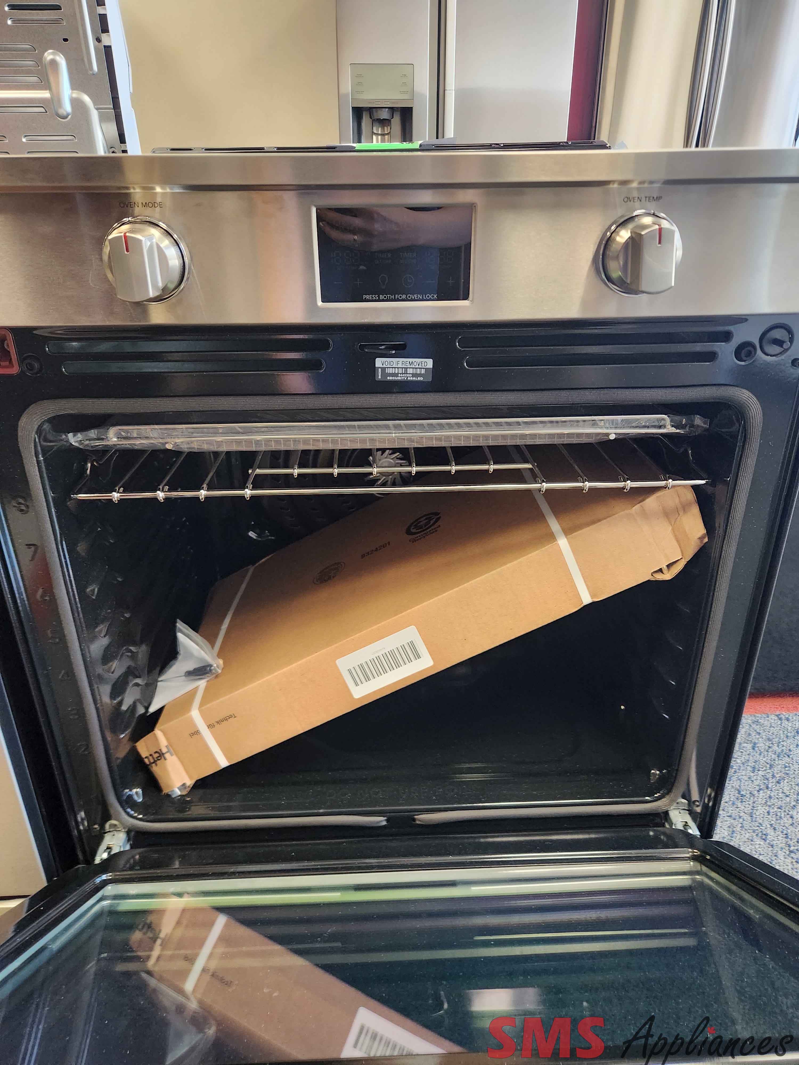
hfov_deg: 58.9
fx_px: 708
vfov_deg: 73.9
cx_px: 400
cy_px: 532
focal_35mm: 23
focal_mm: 5.4
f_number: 1.8
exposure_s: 1/120
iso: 800
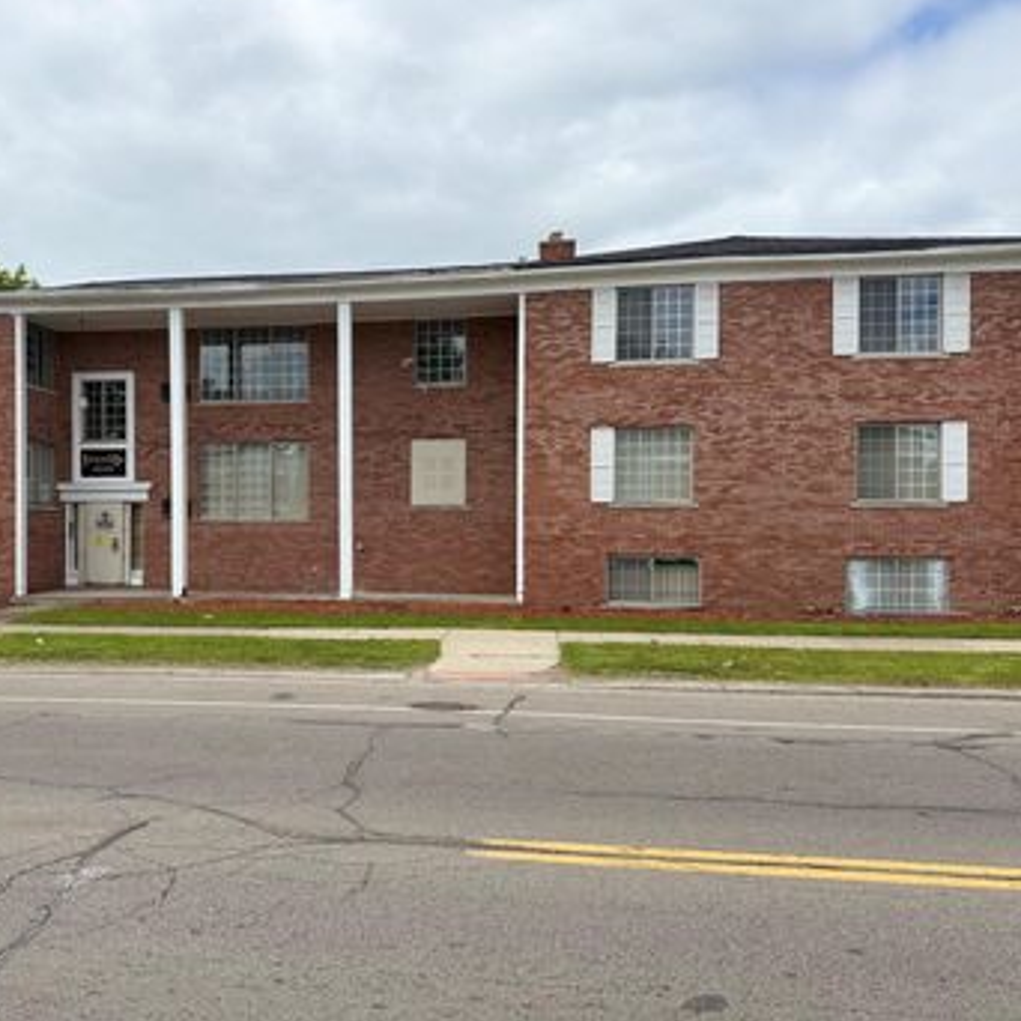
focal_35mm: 31
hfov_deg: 51.6
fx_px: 1034
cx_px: 346
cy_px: 533
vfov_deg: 52.5
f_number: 1.78
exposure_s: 1/5714
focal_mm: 6.76
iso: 80
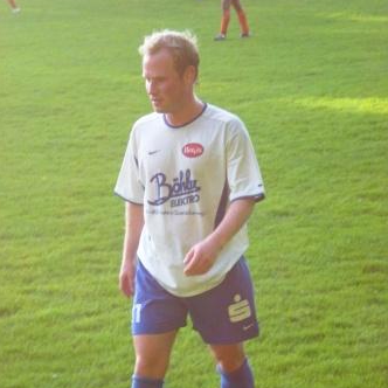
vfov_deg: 12.8
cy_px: 252
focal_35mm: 136
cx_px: 193
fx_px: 1725
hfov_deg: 12.8
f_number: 5.9
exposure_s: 1/140
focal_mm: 18.9
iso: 400
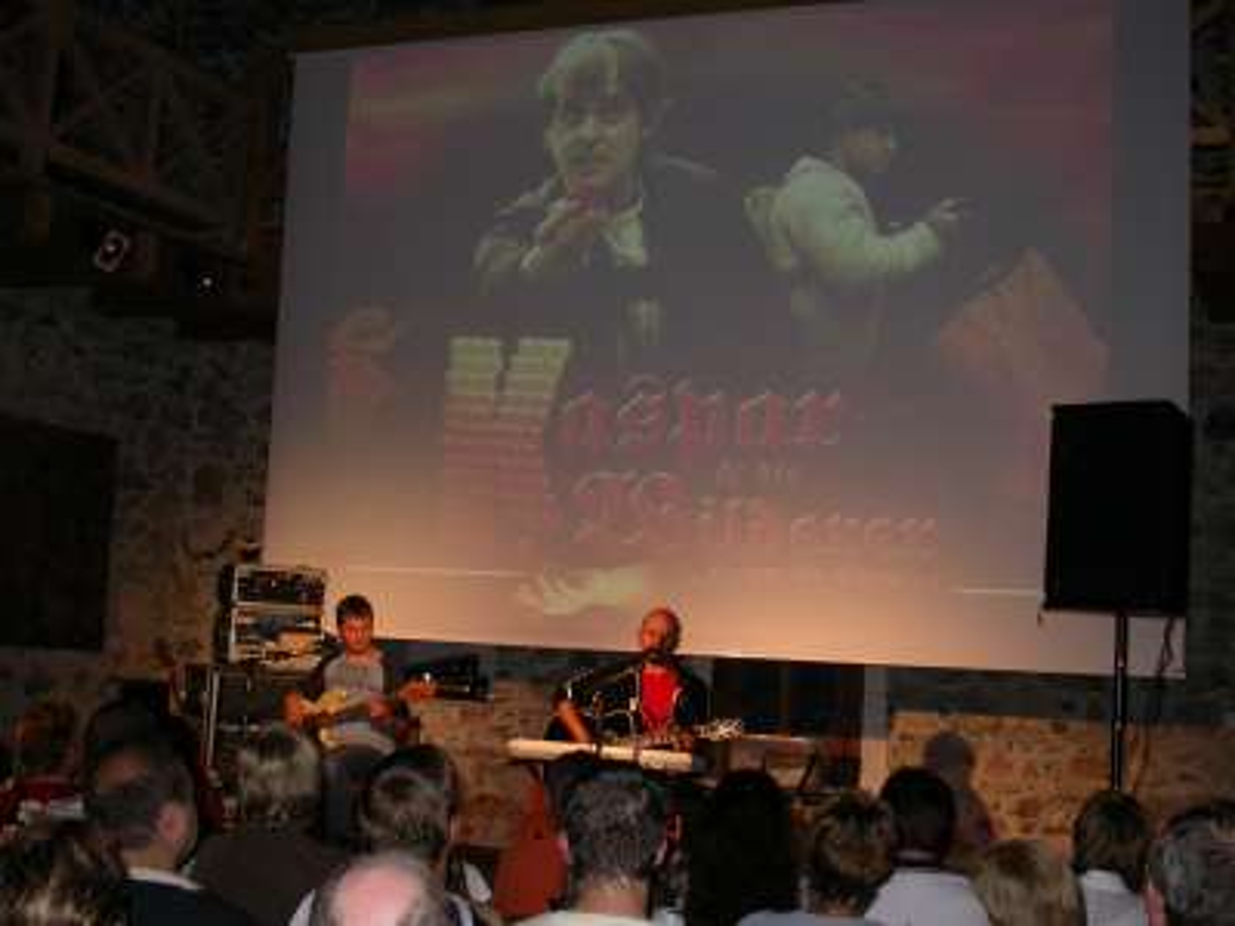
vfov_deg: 30.9
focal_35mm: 47
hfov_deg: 40.4
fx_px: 1677
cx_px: 618
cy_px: 463
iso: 200
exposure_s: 1/60
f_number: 2.8
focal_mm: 9.8
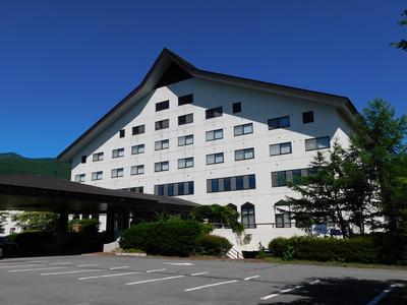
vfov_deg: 46.8
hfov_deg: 60.0
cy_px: 152
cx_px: 204
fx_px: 353
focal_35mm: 30
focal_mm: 5.3
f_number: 6.4
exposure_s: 1/800
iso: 125
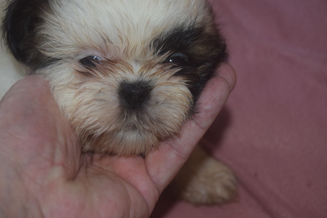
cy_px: 109
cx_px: 164
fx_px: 654
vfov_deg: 18.9
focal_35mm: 72
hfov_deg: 28.1
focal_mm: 48
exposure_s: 1/60
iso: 400
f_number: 5.3
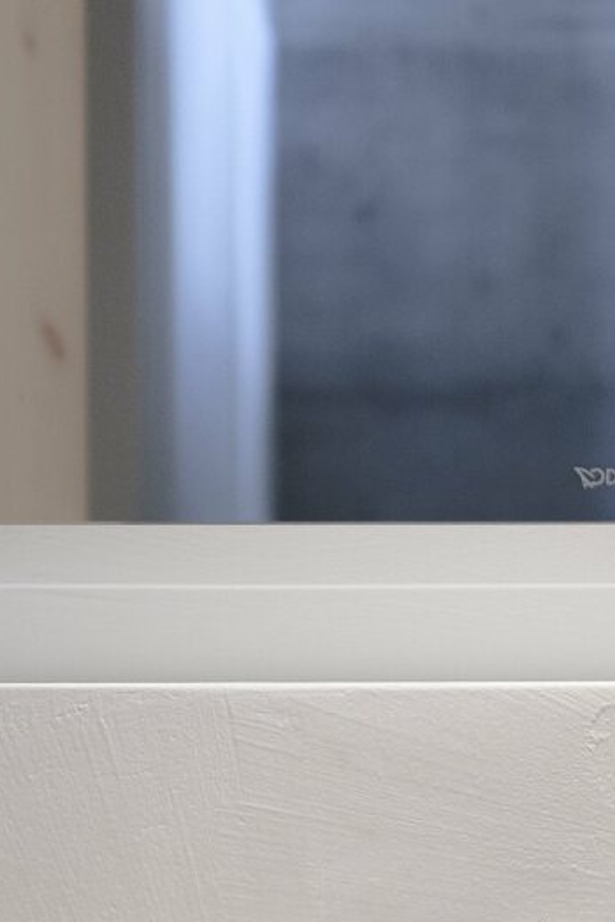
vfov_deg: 13.7
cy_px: 262
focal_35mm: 150
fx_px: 3843
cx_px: 562
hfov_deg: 9.1
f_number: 1.4
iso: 640
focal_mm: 23
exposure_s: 1/125
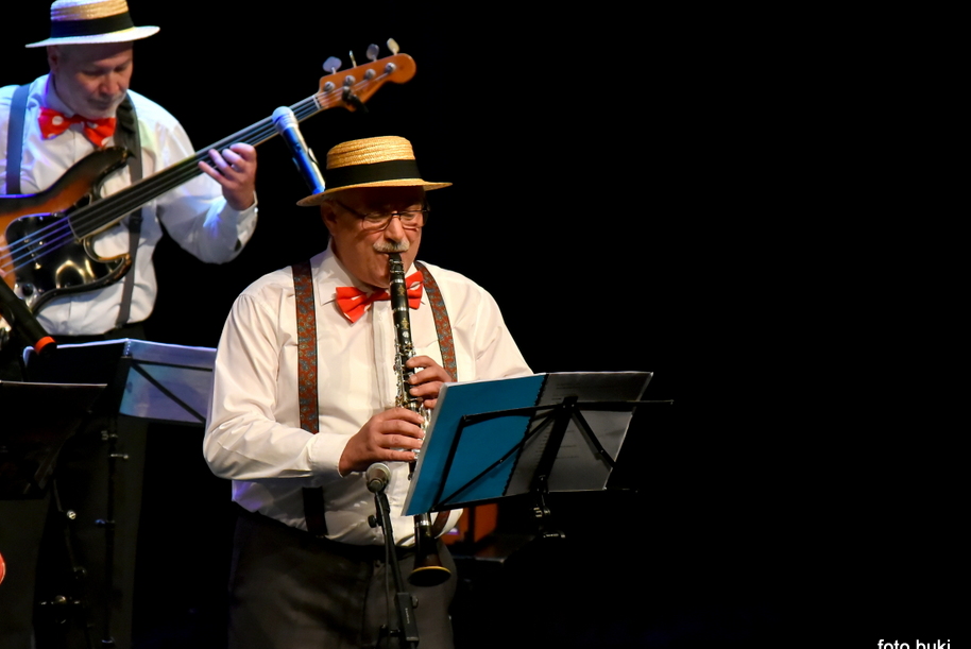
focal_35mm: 224
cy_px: 315
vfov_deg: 6.1
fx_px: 6046
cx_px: 433
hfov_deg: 9.2
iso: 3200
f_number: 6.3
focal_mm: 200
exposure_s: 1/200
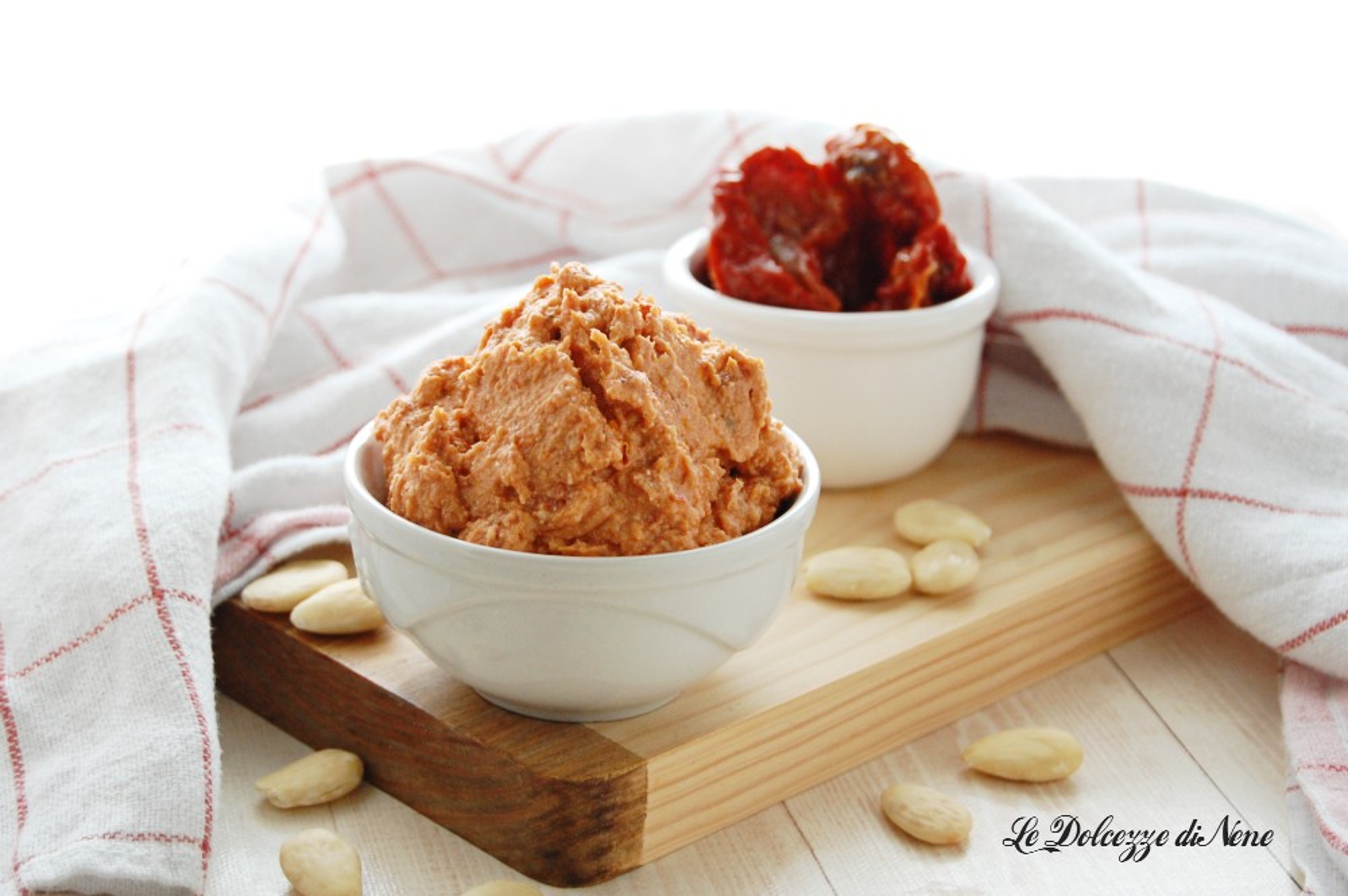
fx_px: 2694
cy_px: 448
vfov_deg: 18.9
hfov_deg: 28.1
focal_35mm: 72
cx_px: 674
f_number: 5.6
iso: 720
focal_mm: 48
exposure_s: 1/60
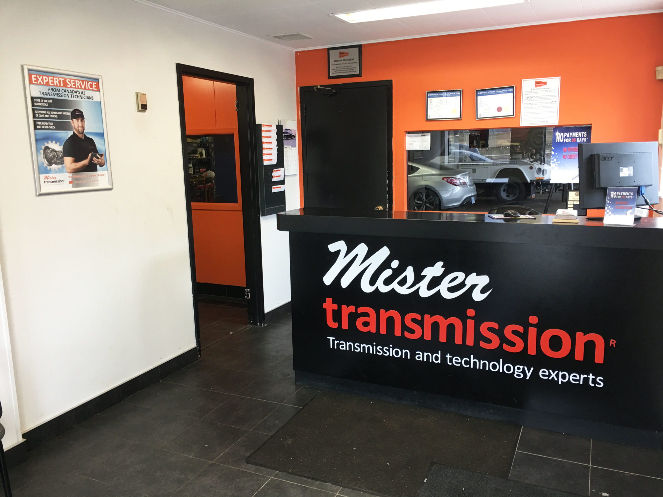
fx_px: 555
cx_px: 332
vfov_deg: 48.2
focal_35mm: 29
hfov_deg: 61.7
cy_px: 248
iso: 40
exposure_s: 1/15
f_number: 2.2
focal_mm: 4.15
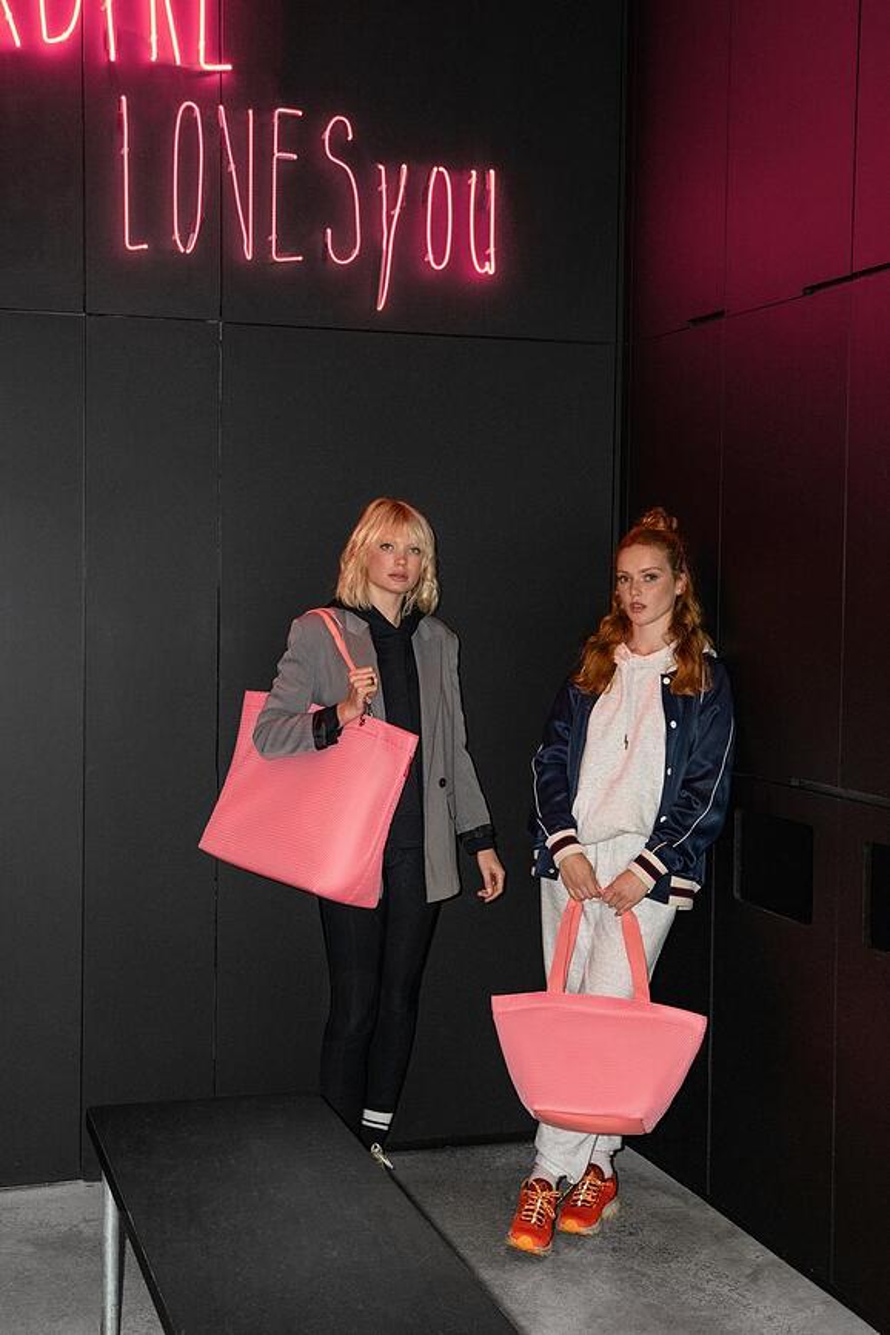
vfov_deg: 38.2
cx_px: 445
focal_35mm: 52
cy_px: 668
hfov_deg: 26.0
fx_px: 1928
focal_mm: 52
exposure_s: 1/200
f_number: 6.3
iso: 3200
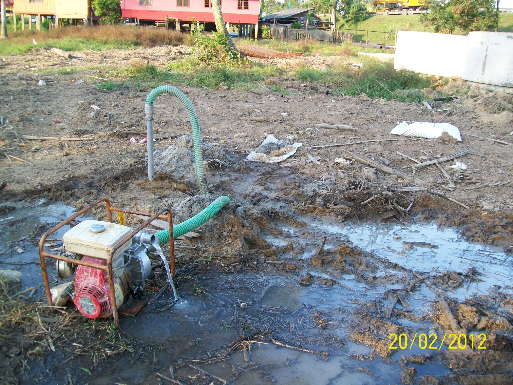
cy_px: 192
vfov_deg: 41.8
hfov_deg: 54.0
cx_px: 256
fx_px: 504
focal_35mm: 34
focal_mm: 6.1
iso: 64
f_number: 2.7
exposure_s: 1/100
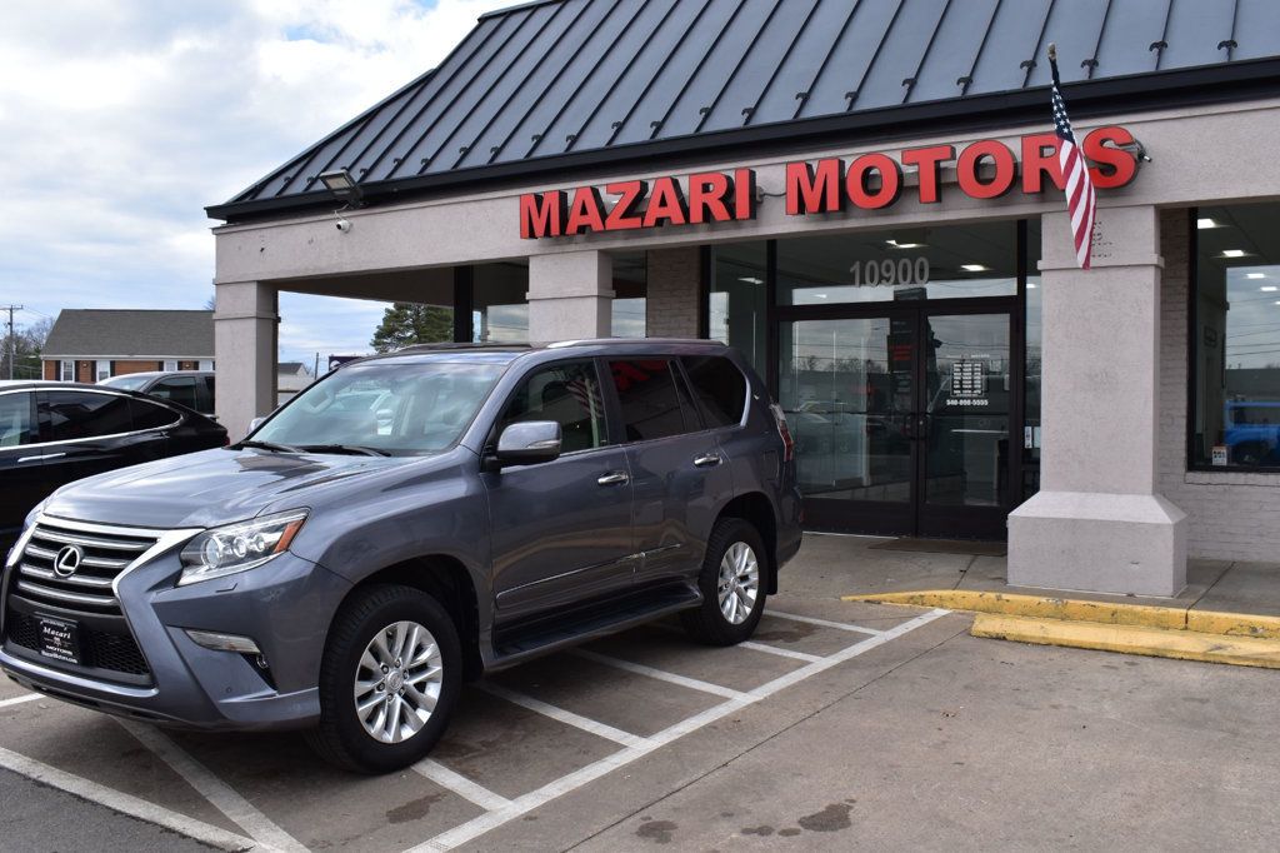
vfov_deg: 39.9
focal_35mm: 33
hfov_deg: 57.2
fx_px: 1173
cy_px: 426
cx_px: 640
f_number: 10
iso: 400
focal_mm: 22
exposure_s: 1/320
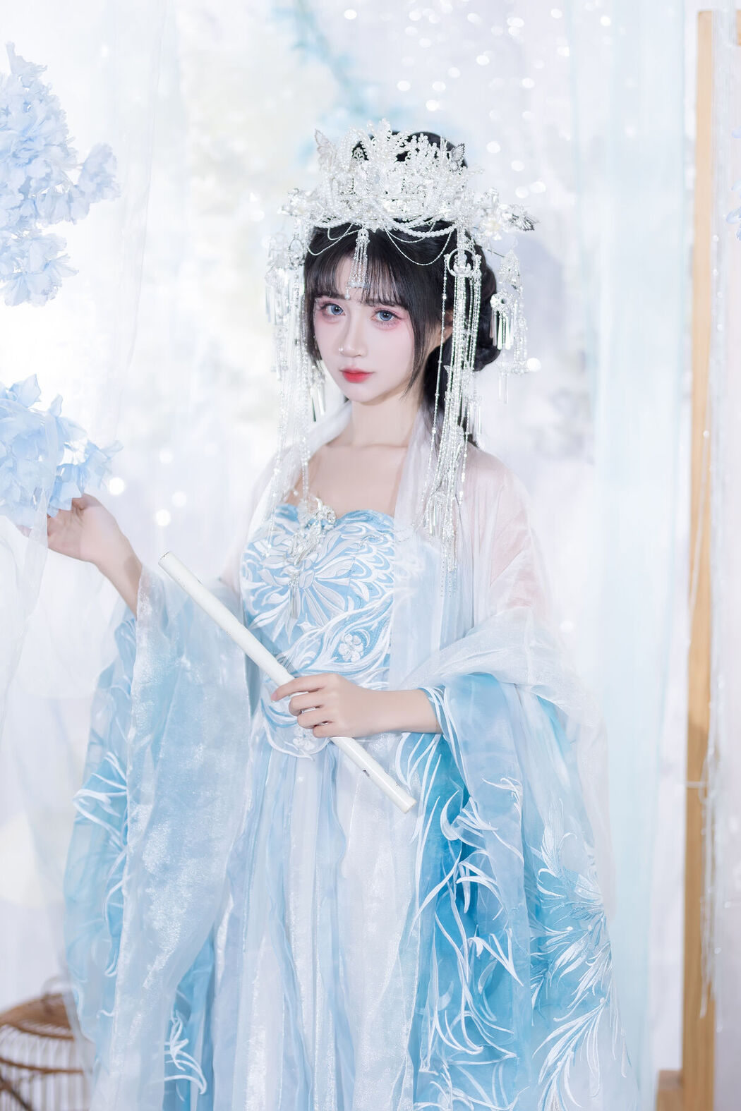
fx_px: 2624
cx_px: 370
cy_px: 556
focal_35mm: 85
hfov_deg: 16.1
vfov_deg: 23.9
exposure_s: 1/250
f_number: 1.4
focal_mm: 85
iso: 100
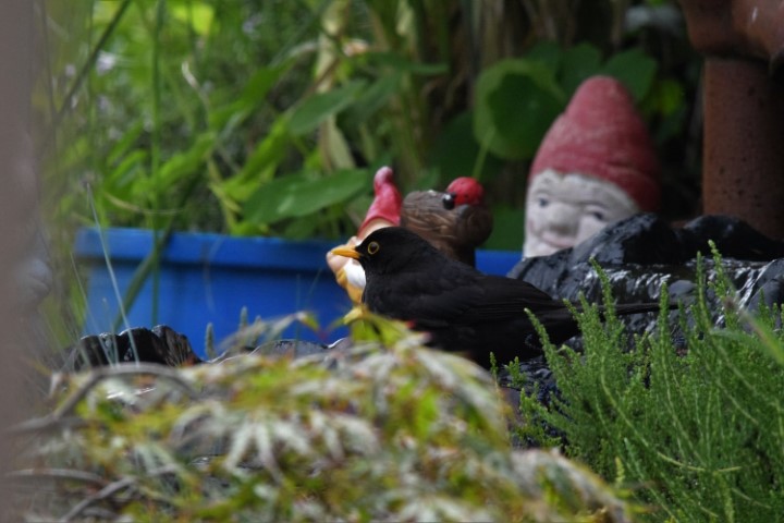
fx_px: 16332
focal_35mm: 750
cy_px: 262
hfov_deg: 2.7
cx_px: 392
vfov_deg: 1.8
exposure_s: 1/1600
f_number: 11
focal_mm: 500
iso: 6400
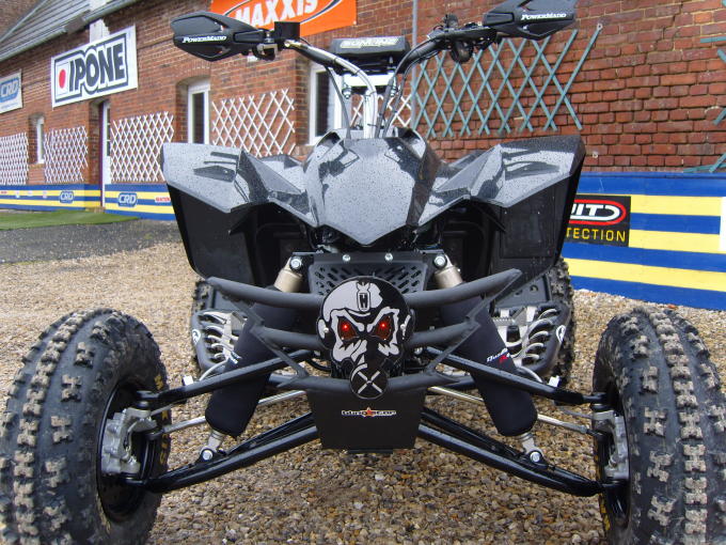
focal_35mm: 35
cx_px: 363
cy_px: 272
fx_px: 734
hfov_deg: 52.6
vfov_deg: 40.7
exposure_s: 1/125
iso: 80
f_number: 2.8
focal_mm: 7.4
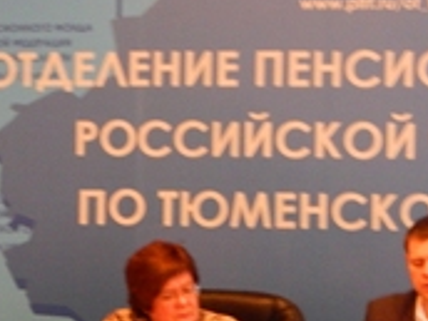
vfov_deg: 7.4
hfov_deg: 9.8
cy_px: 241
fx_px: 2485
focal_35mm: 201
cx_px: -1
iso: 500
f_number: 4.2
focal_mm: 13.5
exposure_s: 1/8
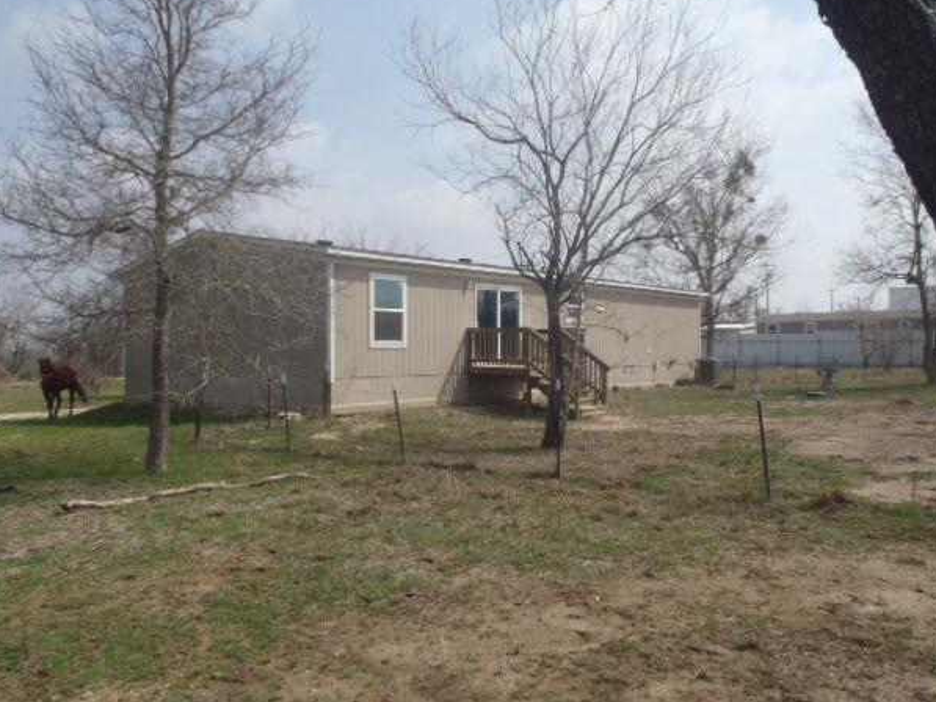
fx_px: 811
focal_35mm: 30
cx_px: 494
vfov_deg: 46.8
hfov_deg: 59.9
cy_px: 353
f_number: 3.9
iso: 80
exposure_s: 1/800
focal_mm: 5
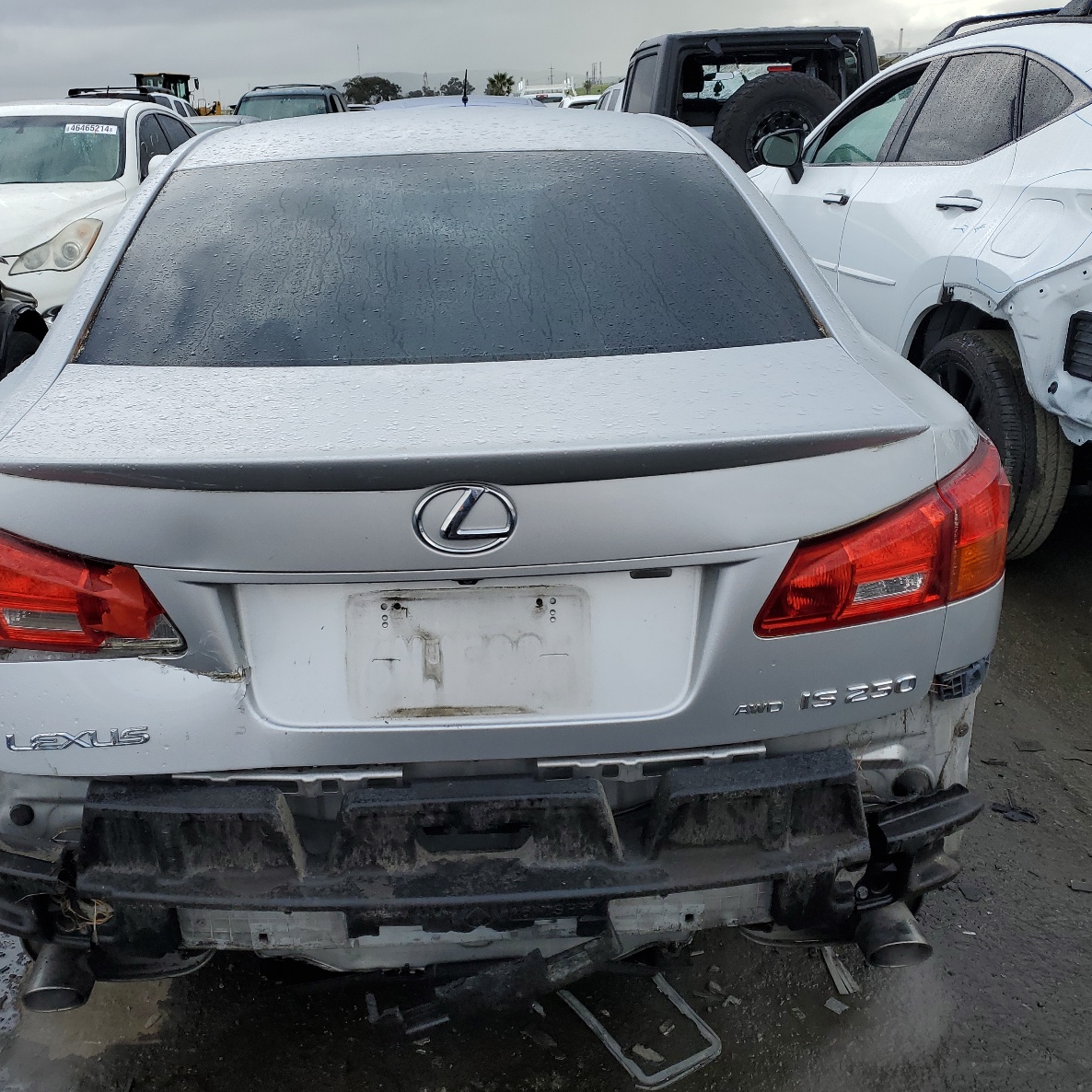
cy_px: 552
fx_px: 1106
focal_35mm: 31
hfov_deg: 52.3
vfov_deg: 52.5
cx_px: 460
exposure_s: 1/2000
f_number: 1.5
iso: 50
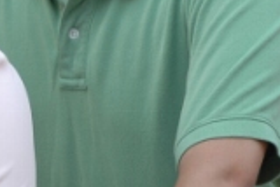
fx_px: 6290
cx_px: -49
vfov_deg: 1.7
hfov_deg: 2.5
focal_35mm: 808
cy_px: -53
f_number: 2.8
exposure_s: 1/125
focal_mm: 135
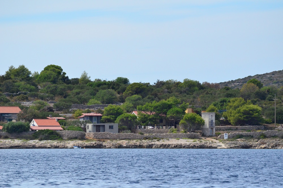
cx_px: 142
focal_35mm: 345
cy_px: 94
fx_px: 2706
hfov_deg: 6.0
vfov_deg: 4.0
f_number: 6.3
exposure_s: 1/8000
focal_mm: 230
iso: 1600
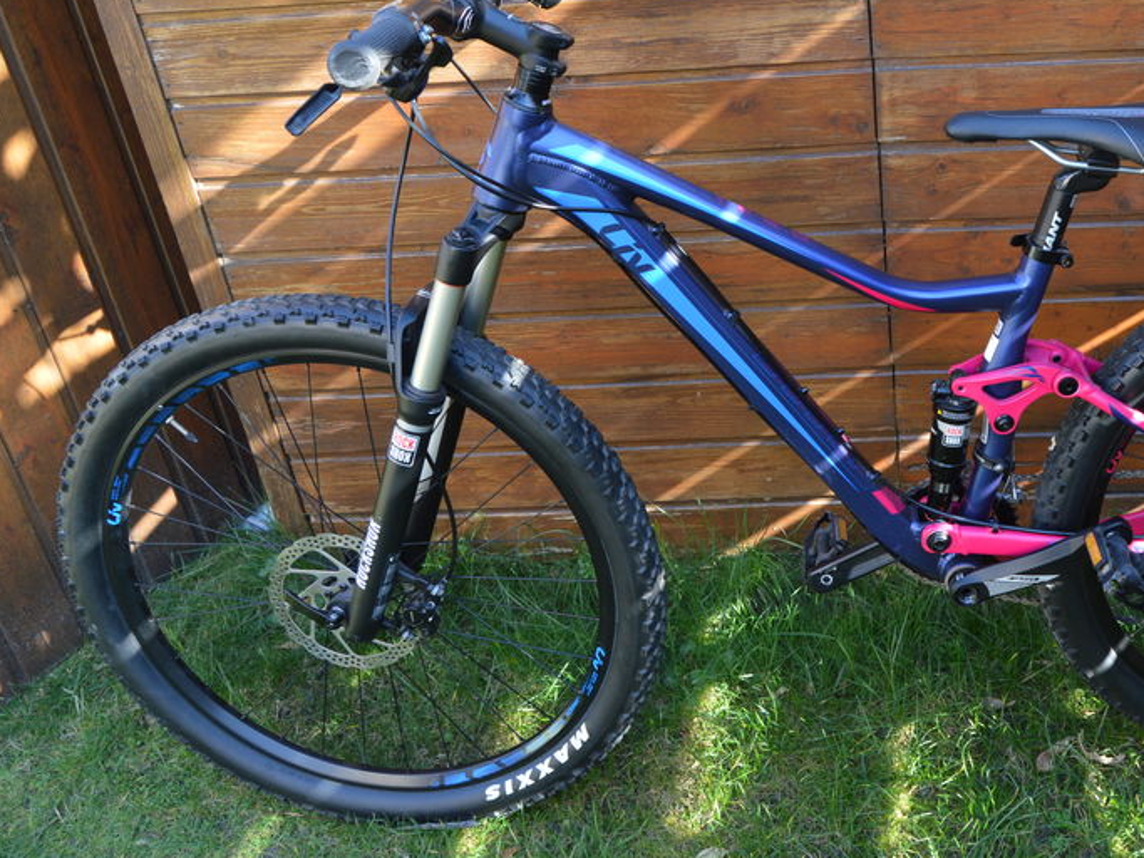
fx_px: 1256
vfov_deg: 37.5
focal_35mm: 38
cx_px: 834
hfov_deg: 47.5
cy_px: 319
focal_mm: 18
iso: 400
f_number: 5
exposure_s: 1/100
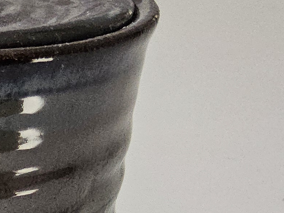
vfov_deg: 11.8
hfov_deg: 13.8
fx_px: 992
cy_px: 308
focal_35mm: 121
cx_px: -288
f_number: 2
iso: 250
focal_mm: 3.08
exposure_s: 1/120
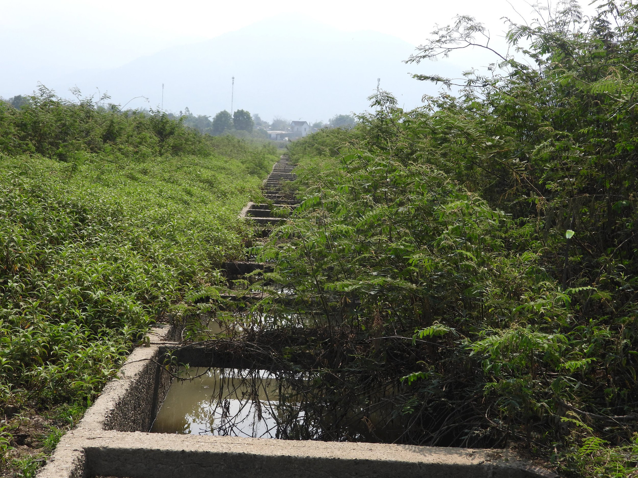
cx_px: 319
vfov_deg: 26.6
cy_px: 239
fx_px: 1014
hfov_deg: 34.9
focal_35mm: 55
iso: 100
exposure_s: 1/1250
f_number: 3.5
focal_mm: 9.8
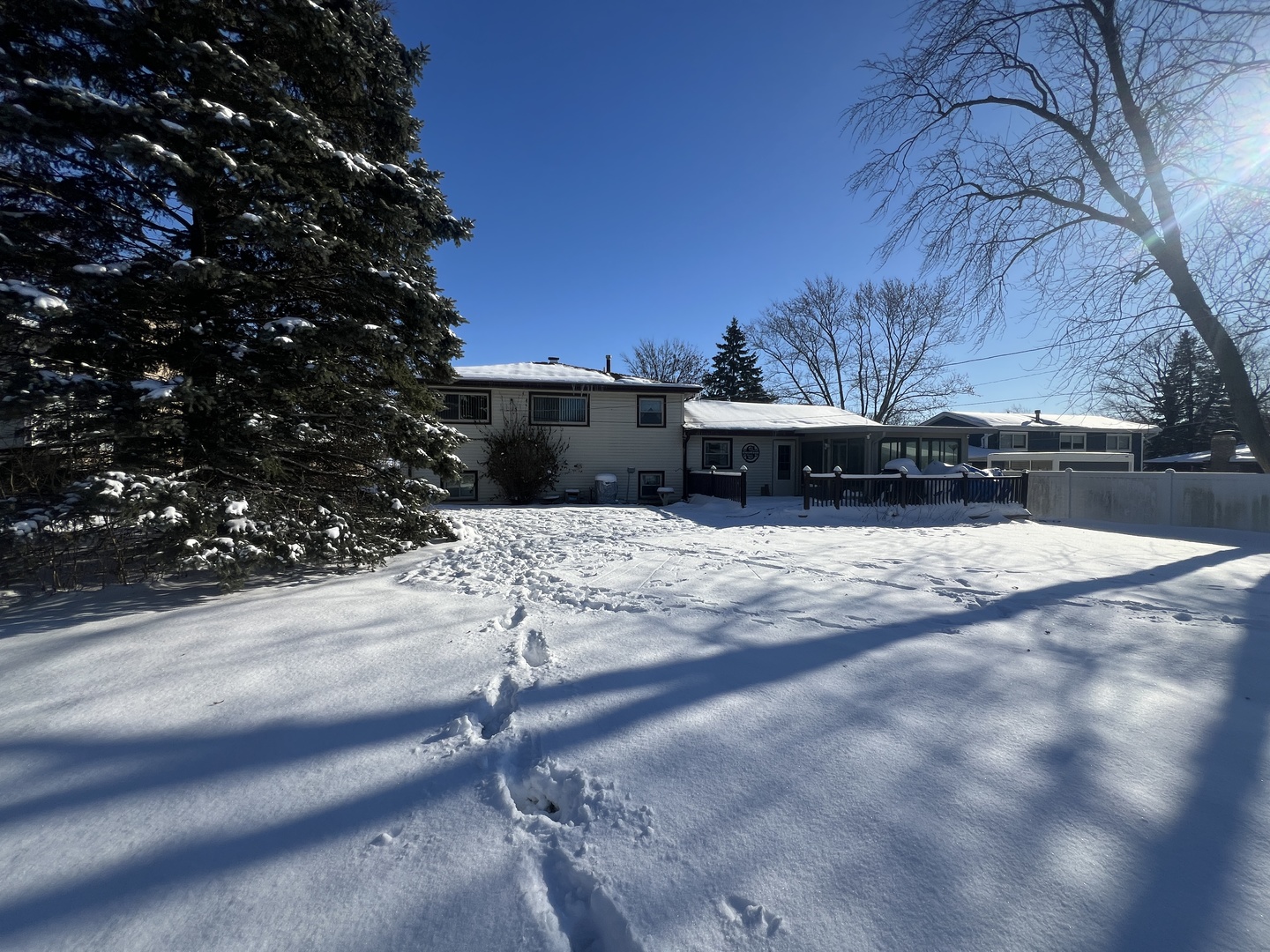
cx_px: 635
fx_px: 477
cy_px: 476
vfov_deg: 89.9
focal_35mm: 13
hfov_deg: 106.2
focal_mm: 1.57
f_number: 1.8
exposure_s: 1/3311
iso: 32
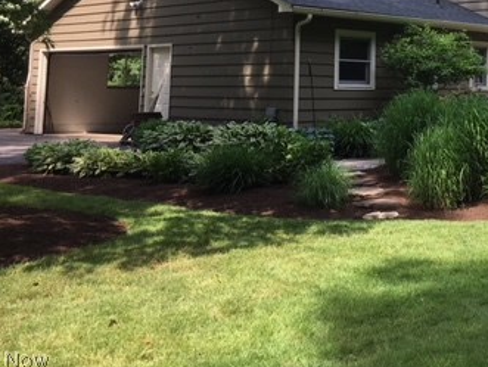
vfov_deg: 25.2
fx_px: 790
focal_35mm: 56
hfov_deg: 32.9
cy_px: 21
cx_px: 423
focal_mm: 4.15
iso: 25
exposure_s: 1/427
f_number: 2.2
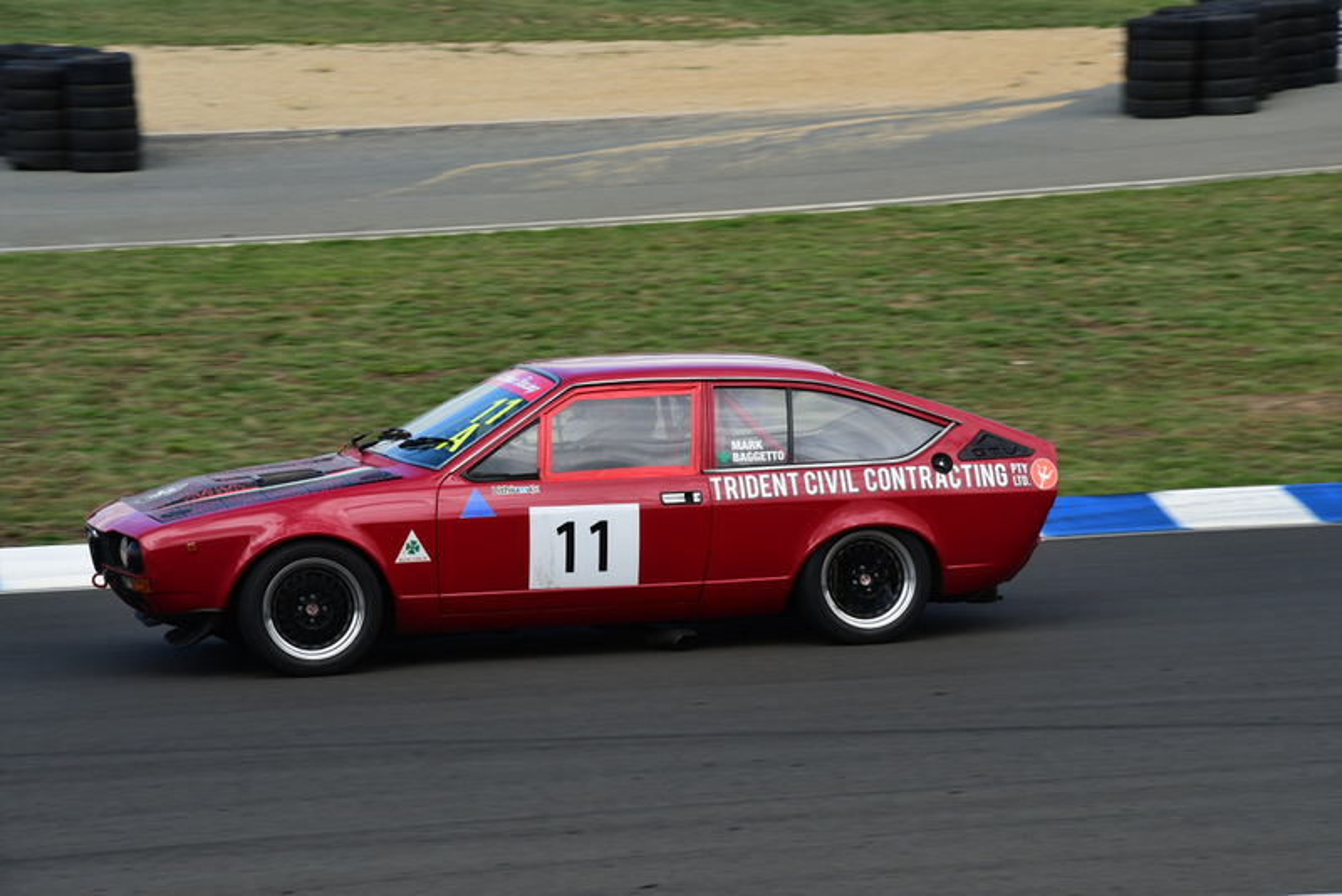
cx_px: 671
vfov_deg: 11.4
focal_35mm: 120
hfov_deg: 17.1
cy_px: 448
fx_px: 4475
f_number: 8
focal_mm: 80
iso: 200
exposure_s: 1/400
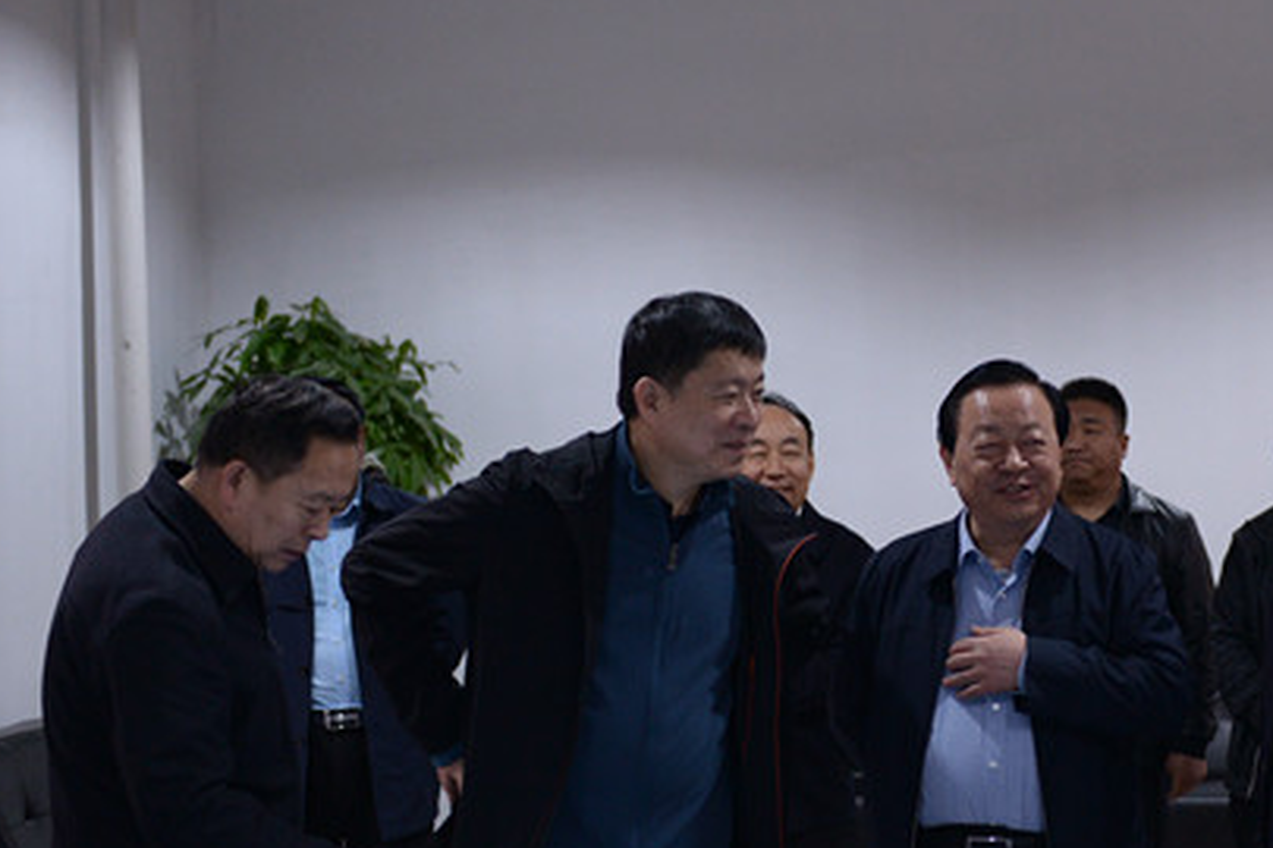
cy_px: 550
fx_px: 3076
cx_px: 930
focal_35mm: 87
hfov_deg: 23.2
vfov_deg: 15.7
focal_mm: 44
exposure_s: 1/800
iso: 1600
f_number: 2.8
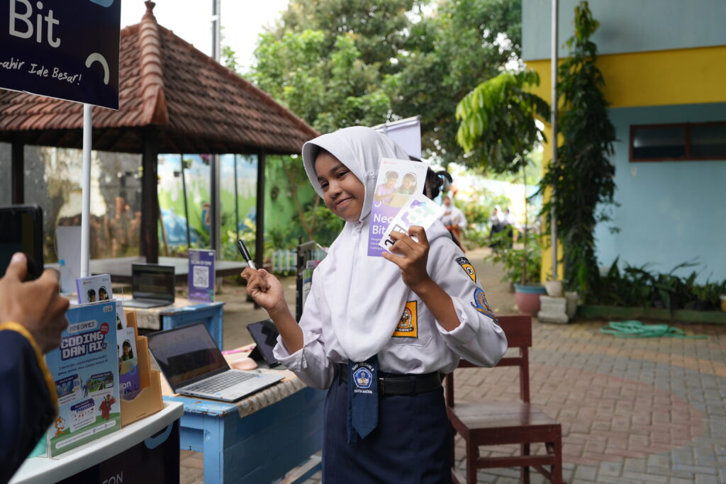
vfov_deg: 36.9
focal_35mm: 36
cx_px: 363
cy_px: 242
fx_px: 726
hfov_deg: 53.1
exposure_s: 1/160
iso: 100
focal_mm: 36
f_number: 4
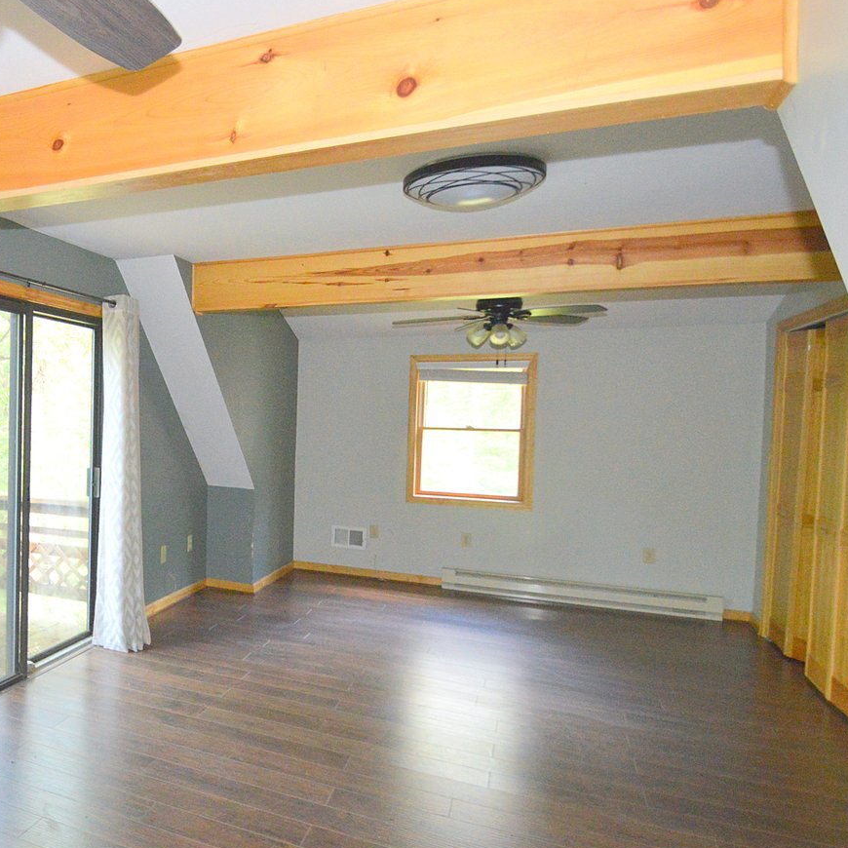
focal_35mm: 25
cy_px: 401
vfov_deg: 62.9
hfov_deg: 54.7
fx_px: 693
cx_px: 84
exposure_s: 1/60
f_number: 3.5
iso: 2000
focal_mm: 10
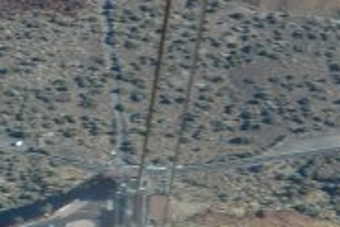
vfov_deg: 3.3
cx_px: 143
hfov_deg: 5.0
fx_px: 3891
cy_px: -22
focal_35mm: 412
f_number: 5
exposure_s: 1/100
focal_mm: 70
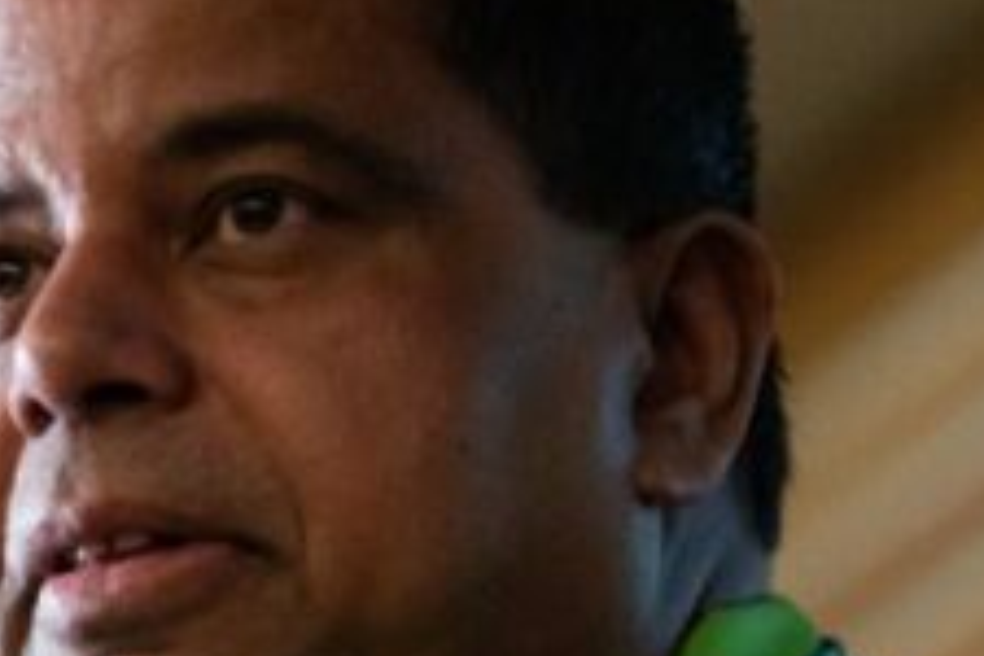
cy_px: 857
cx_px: -534
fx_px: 14486
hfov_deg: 3.9
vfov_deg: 2.6
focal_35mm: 530
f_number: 2.8
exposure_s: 1/320
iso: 4000
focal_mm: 155
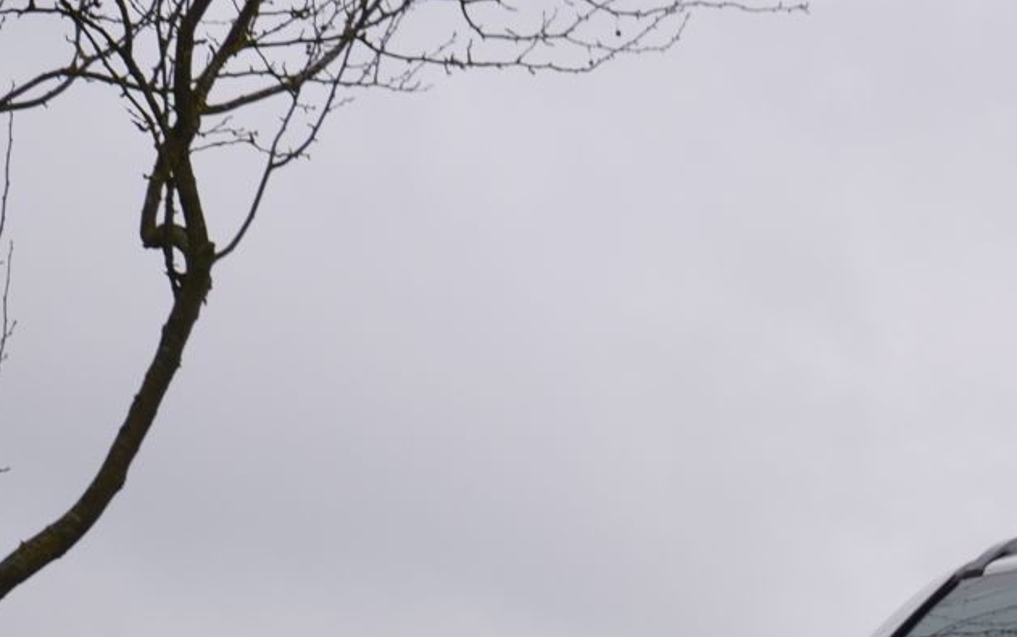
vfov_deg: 9.5
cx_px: 1600
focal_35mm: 131
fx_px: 3632
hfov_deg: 14.7
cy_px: 1145
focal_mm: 22
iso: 100
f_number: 5.6
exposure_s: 1/250
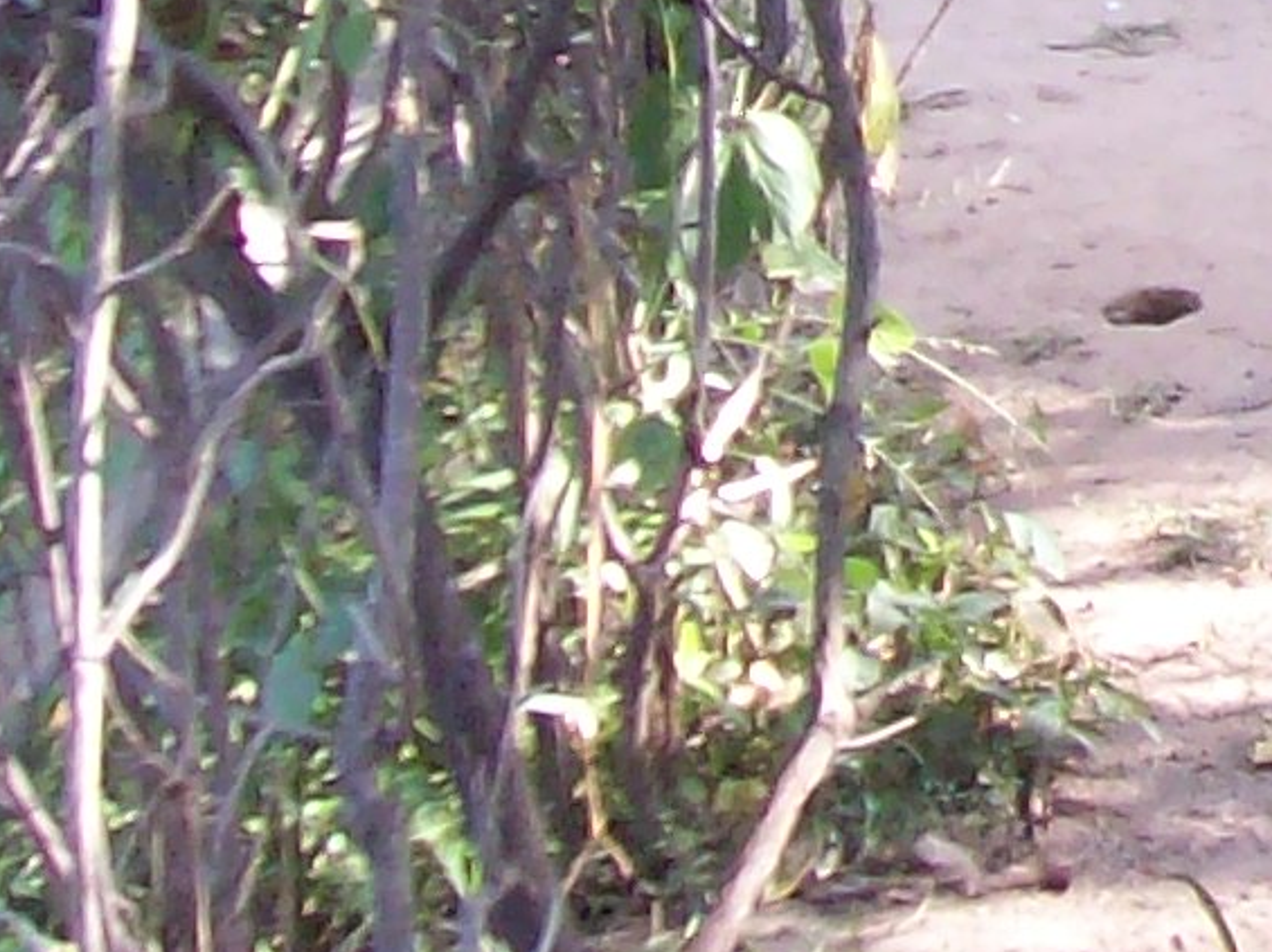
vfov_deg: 8.6
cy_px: -844
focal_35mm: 164
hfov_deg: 11.0
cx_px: 2549
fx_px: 6023
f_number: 2.7
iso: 80
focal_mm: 6
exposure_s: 1/89.1
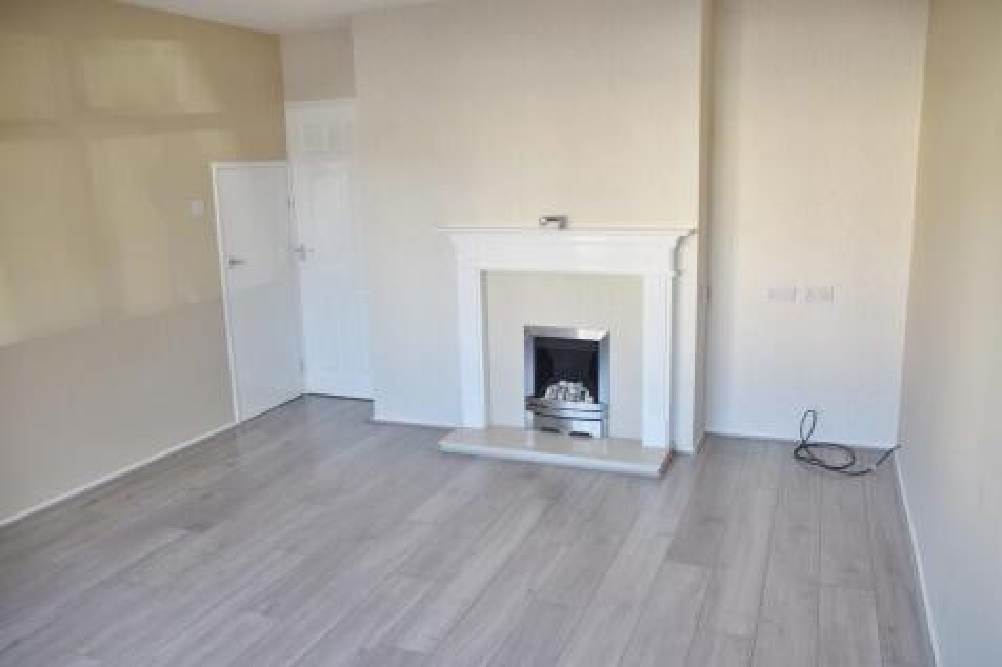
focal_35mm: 27
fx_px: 751
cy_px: 334
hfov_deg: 67.4
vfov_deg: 47.9
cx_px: 501
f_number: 3.5
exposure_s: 1/250
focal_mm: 18
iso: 450
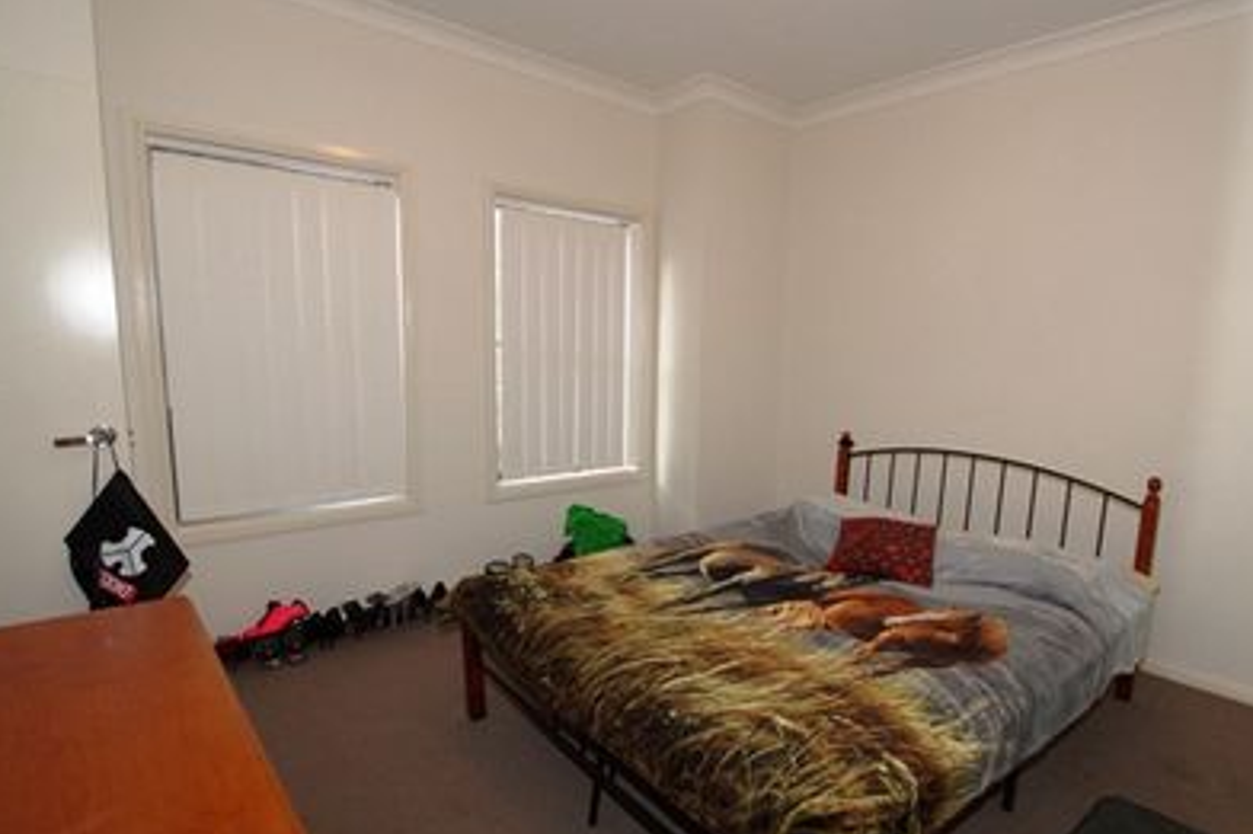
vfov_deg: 67.3
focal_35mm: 18
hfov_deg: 89.5
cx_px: 710
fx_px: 626
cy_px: 443
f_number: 5.6
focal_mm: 10
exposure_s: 1/60
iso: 800
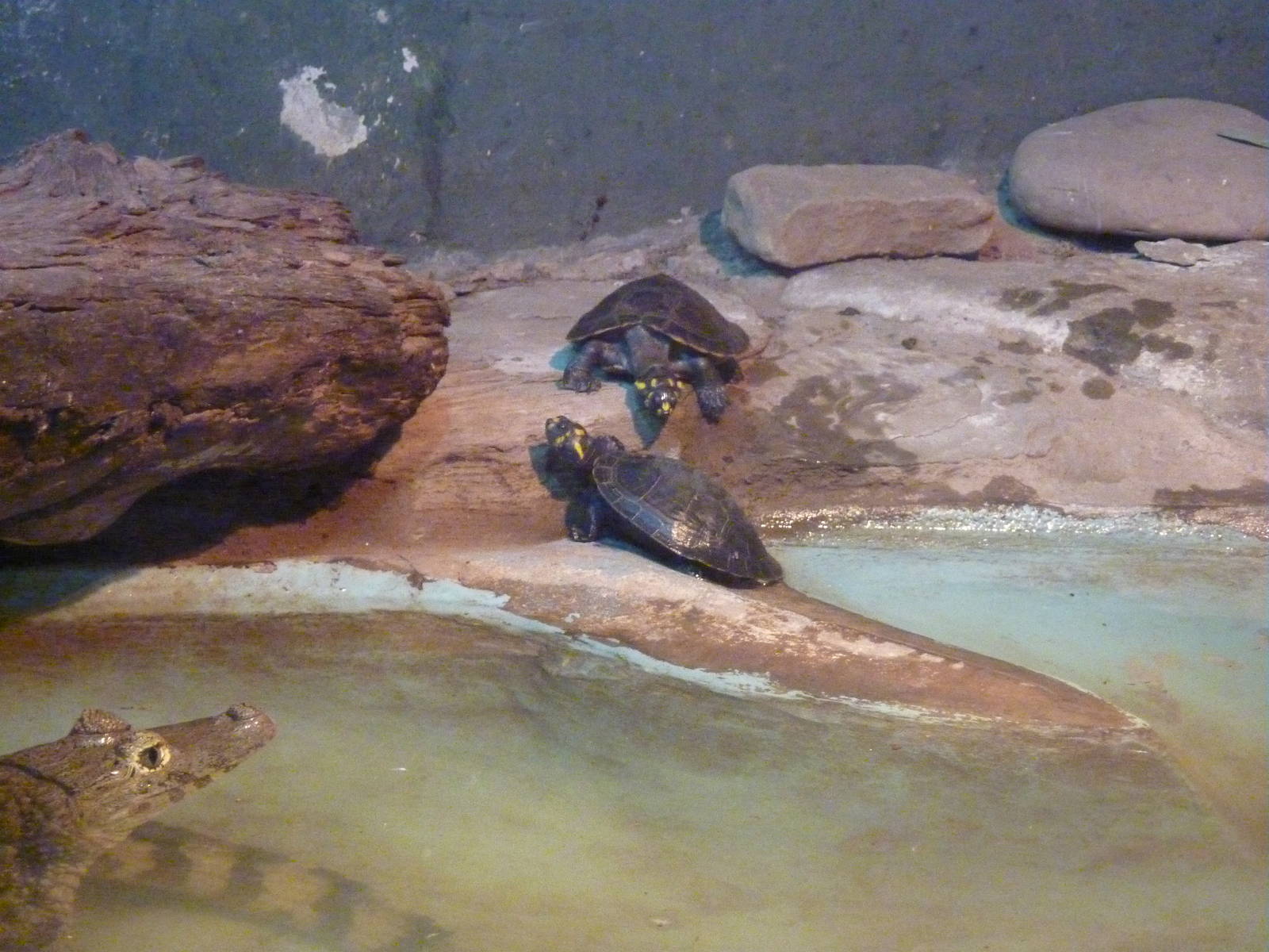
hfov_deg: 12.5
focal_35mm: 158
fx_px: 5792
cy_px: 476
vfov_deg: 9.4
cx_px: 634
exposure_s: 1/15
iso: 1250
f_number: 4.5
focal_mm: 25.9
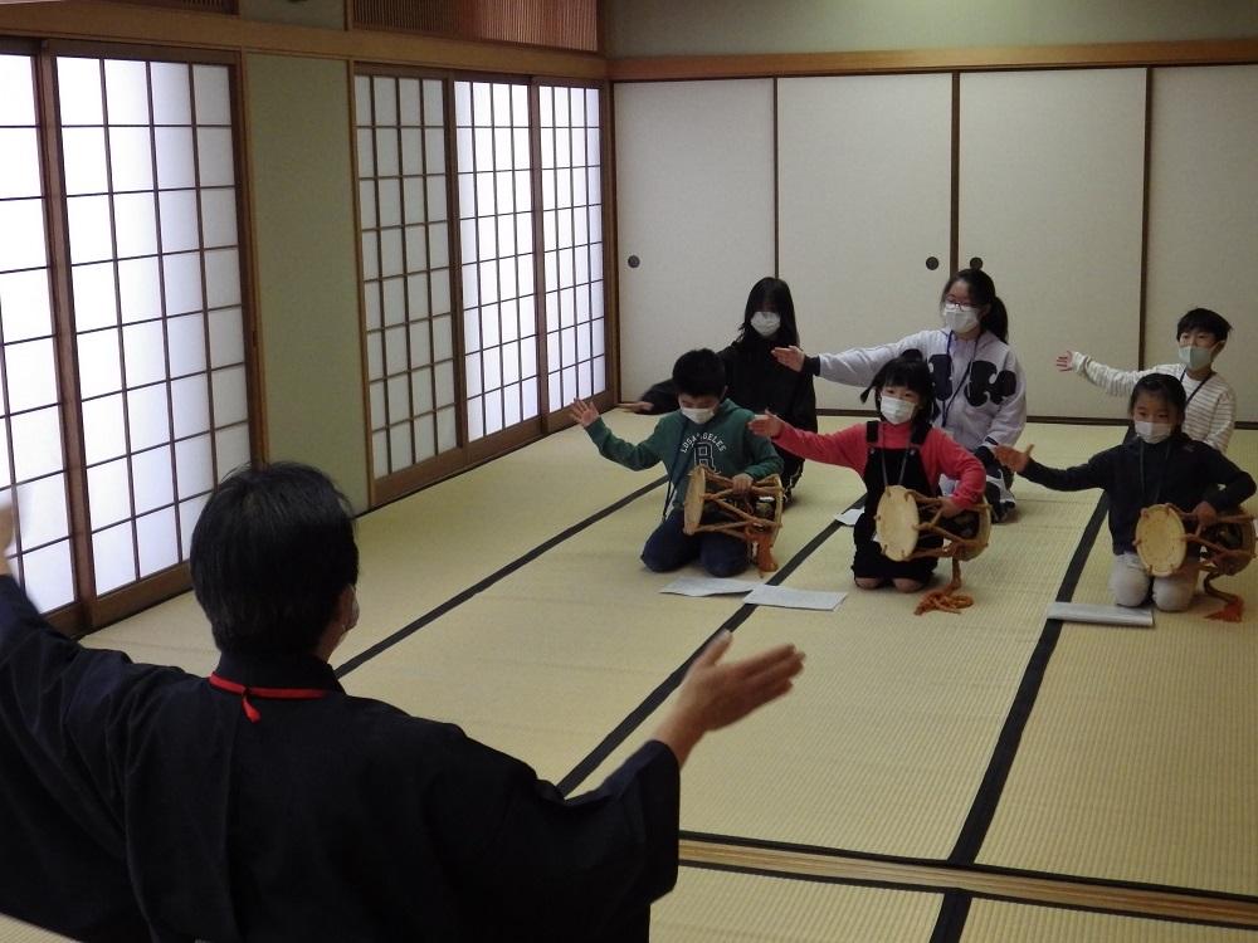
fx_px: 1817
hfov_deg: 38.2
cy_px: 472
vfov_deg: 29.1
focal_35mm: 50
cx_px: 629
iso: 640
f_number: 3.8
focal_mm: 9
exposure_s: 1/60
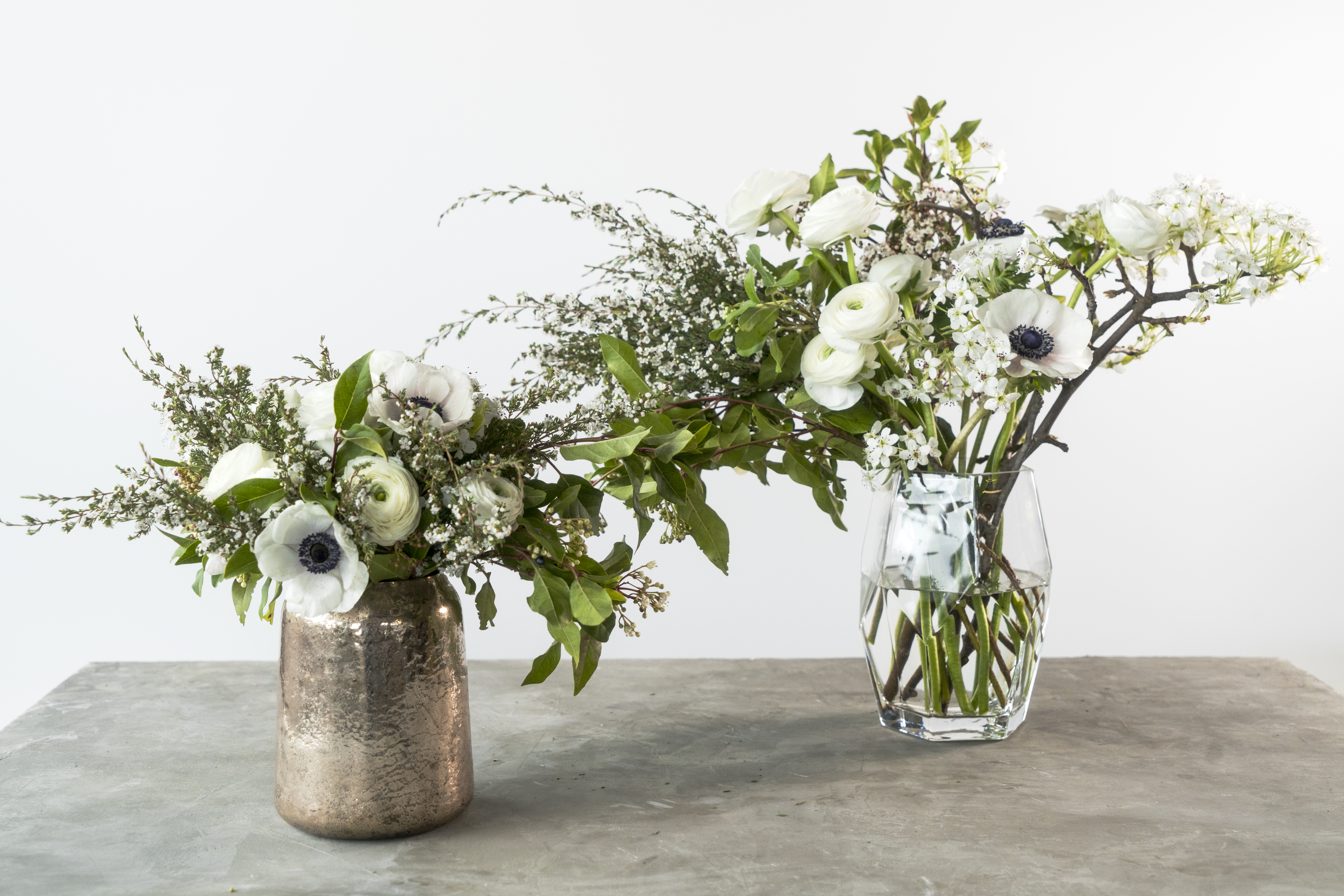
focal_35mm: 48
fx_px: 1792
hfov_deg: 41.1
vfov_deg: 28.1
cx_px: 672
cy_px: 448
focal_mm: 48
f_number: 5.6
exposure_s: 1/125
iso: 1250
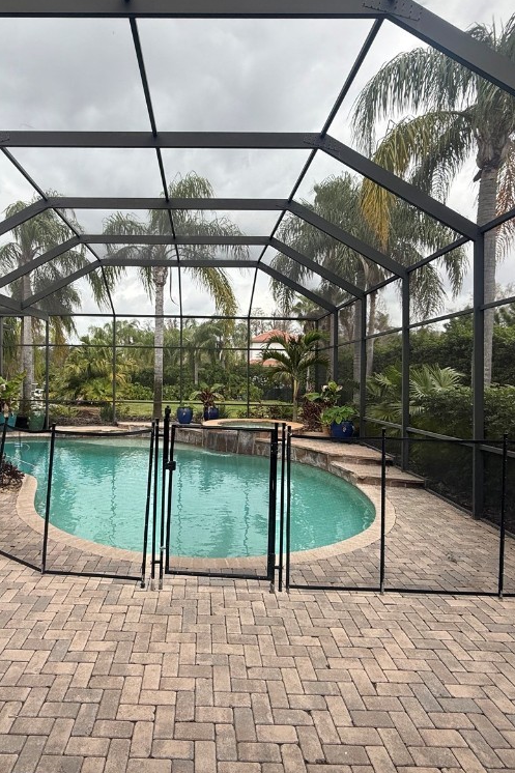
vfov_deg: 84.0
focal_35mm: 20
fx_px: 429
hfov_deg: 61.1
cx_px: 193
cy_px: 377
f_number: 2.2
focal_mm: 2.22
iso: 50
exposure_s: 1/393
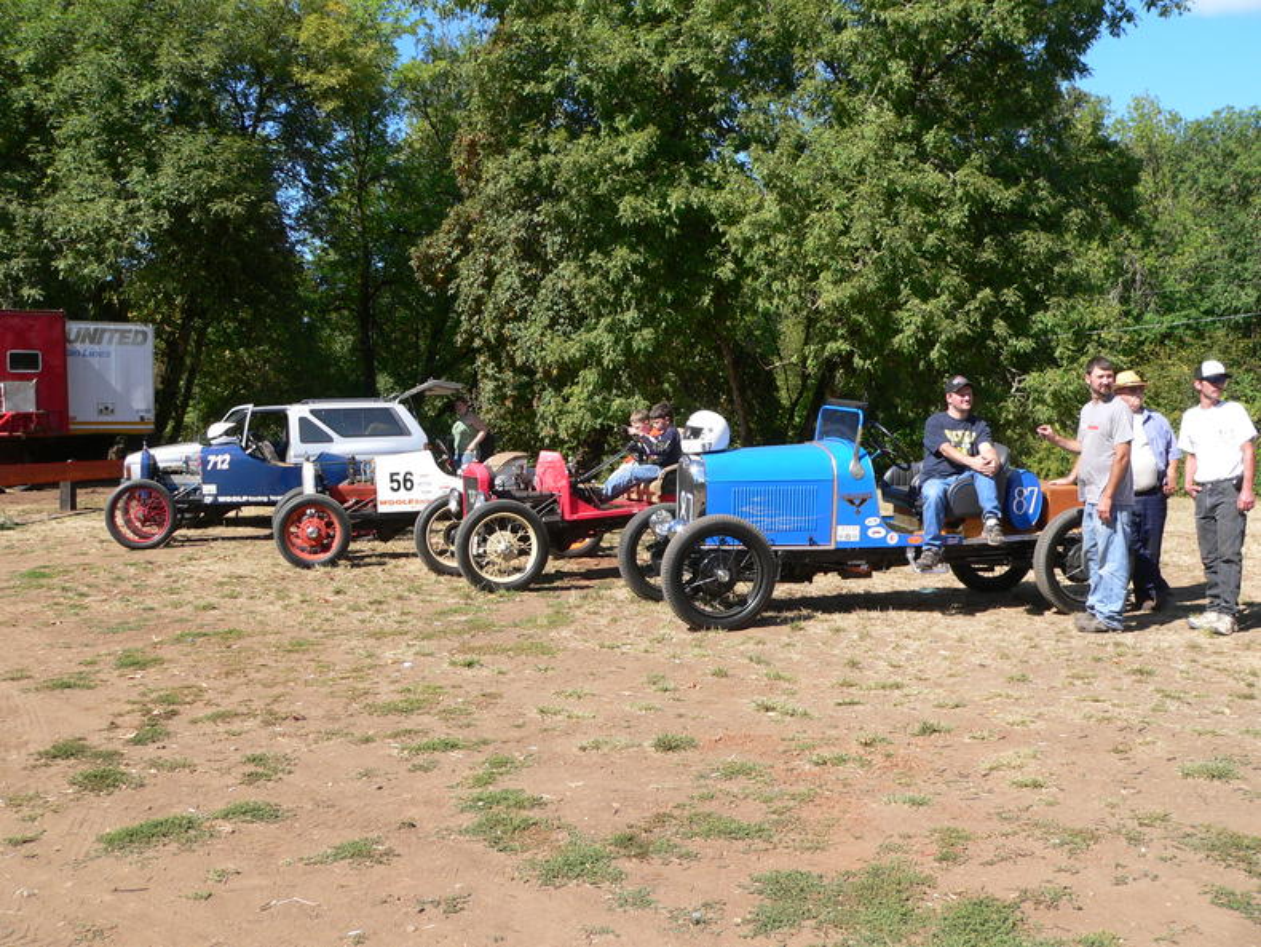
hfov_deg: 51.3
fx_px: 1312
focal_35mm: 36
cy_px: 474
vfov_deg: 39.7
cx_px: 630
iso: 80
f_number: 4
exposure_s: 1/400
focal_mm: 6
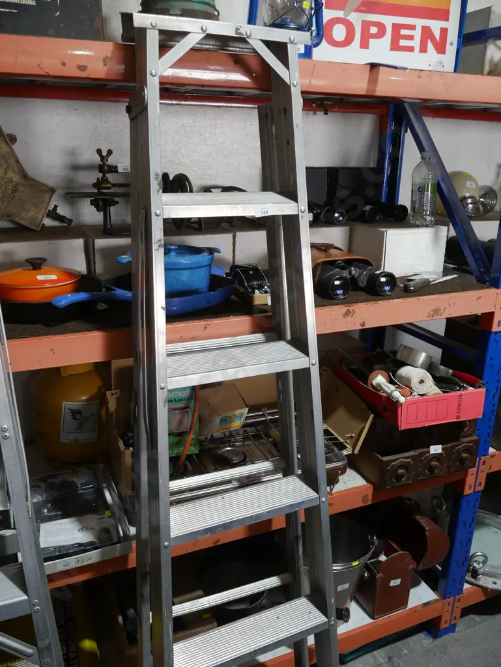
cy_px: 334
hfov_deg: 49.8
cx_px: 250
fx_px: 540
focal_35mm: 28
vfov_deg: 63.4
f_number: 4.5
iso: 320
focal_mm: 14
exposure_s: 1/60
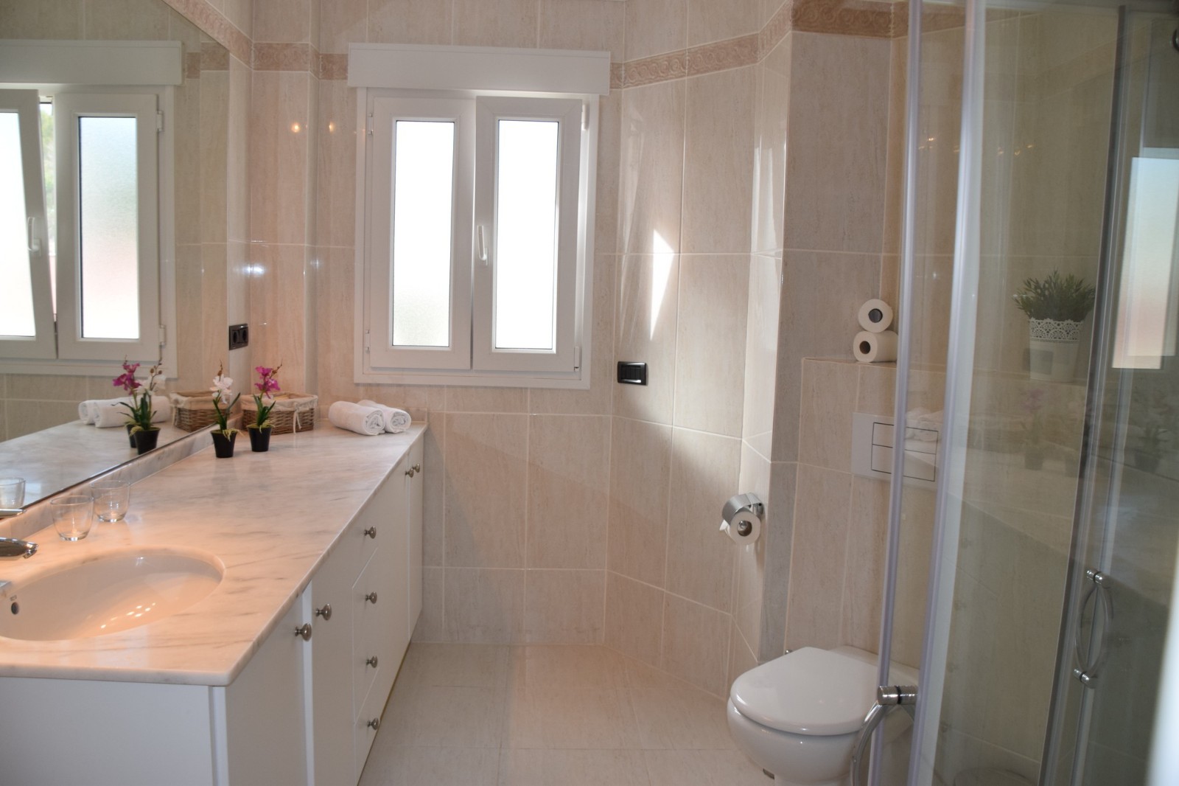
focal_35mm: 27
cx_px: 590
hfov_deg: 67.4
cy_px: 393
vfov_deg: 47.9
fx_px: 884
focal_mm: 18
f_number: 5.6
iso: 450
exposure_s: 1/125
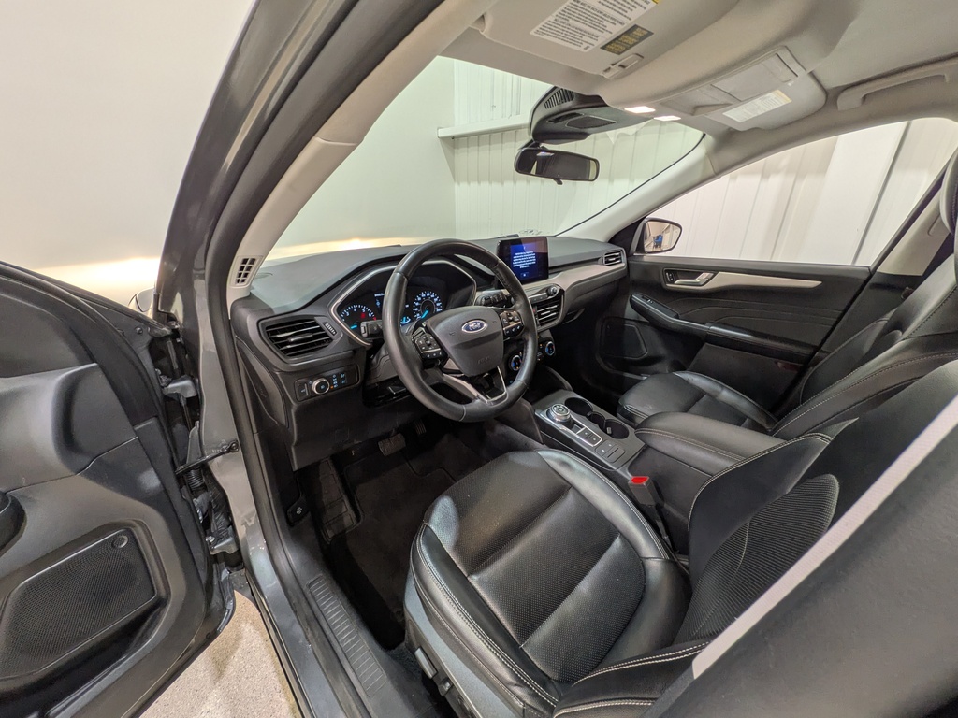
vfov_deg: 85.7
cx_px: 479
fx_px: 387
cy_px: 359
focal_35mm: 14
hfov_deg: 102.1
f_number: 2.2
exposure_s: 1/50
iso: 66
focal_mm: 1.83
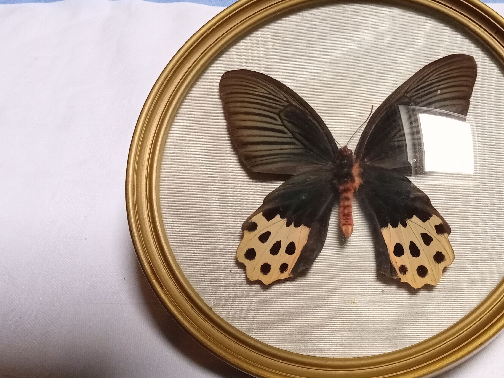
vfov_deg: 33.6
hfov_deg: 43.0
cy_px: 170
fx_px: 626
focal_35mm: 43
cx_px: 353
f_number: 1.8
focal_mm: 3.57
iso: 472
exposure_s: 1/50
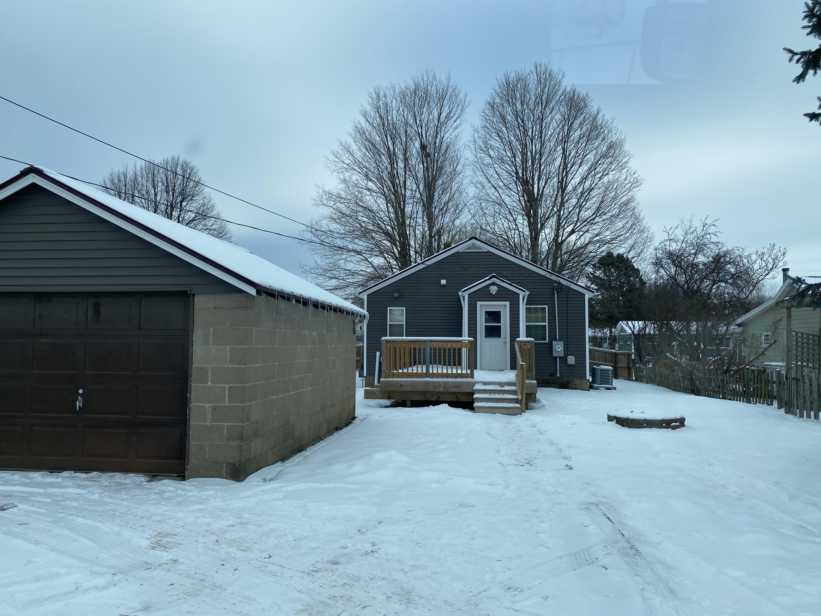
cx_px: 410
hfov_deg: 67.3
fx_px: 617
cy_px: 308
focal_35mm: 26
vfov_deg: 53.1
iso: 32
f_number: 1.8
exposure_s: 1/884
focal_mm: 4.25
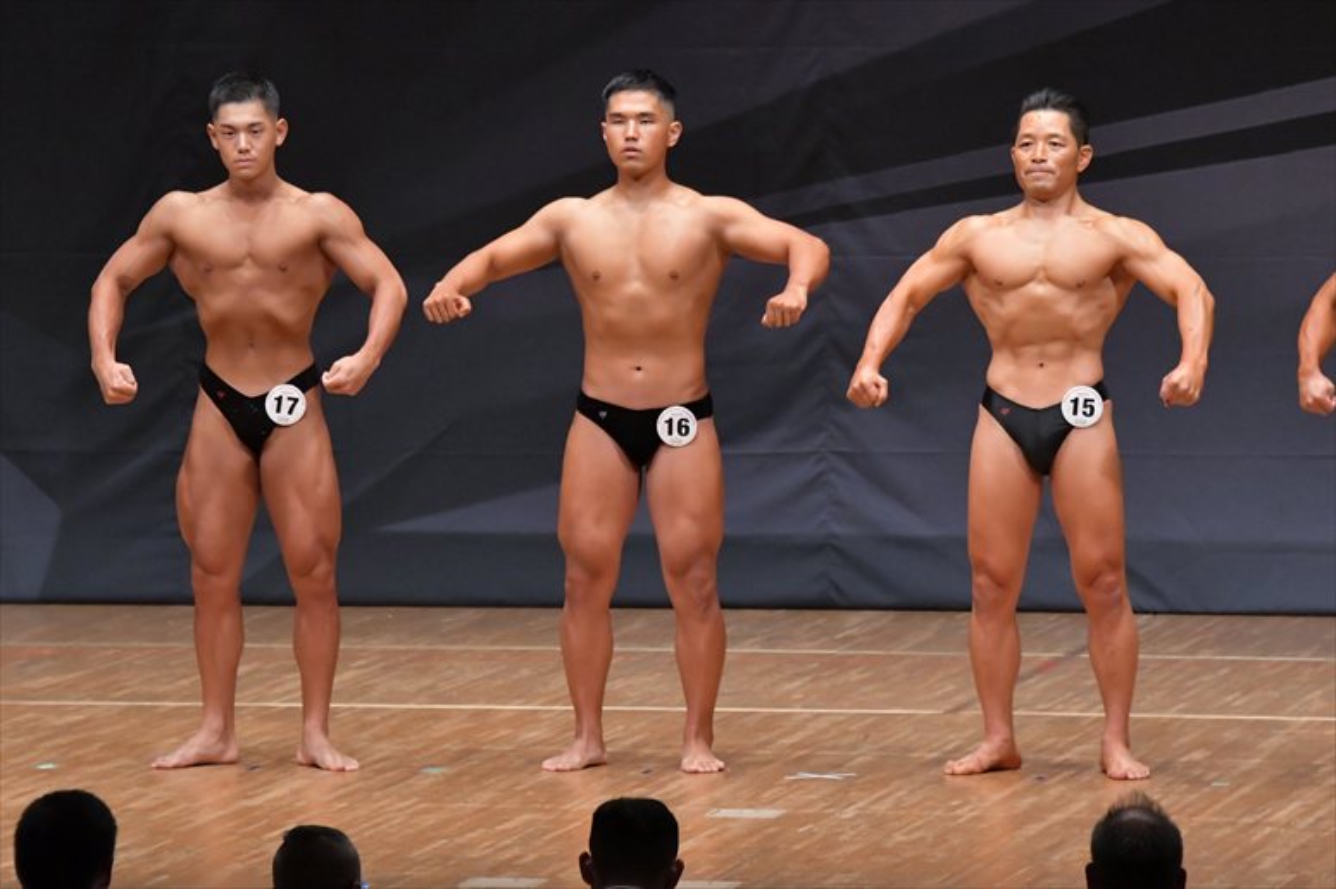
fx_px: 9459
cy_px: 444
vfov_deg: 5.4
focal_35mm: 255
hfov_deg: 8.1
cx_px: 668
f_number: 5.6
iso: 6400
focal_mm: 170
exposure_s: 1/400
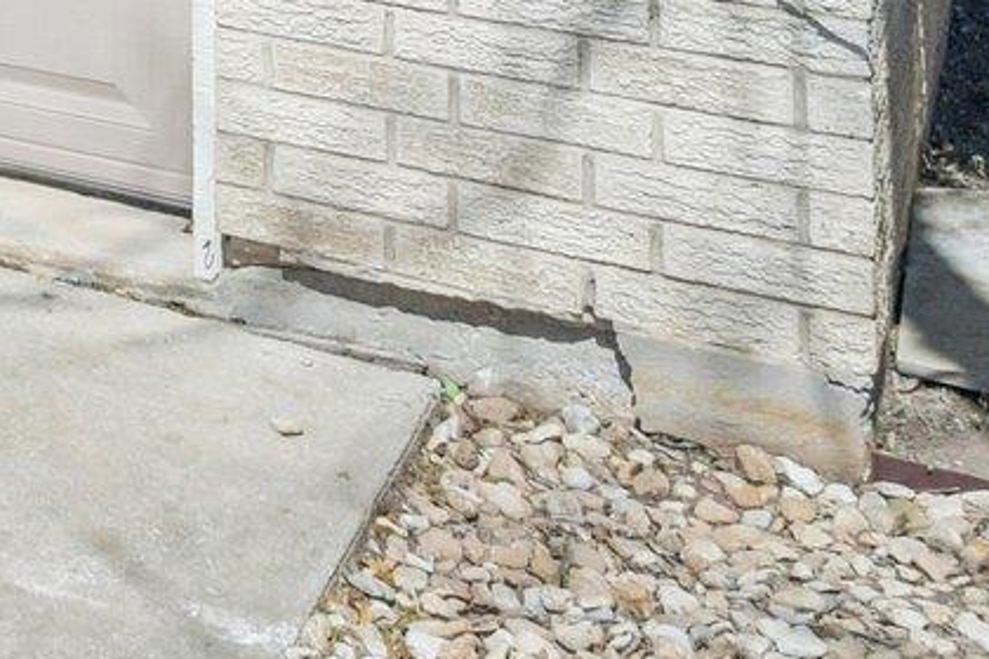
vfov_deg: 13.3
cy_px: -884
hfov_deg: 20.9
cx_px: -608
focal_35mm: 78
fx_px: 2143
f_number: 8
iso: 400
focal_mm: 11
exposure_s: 1/1600
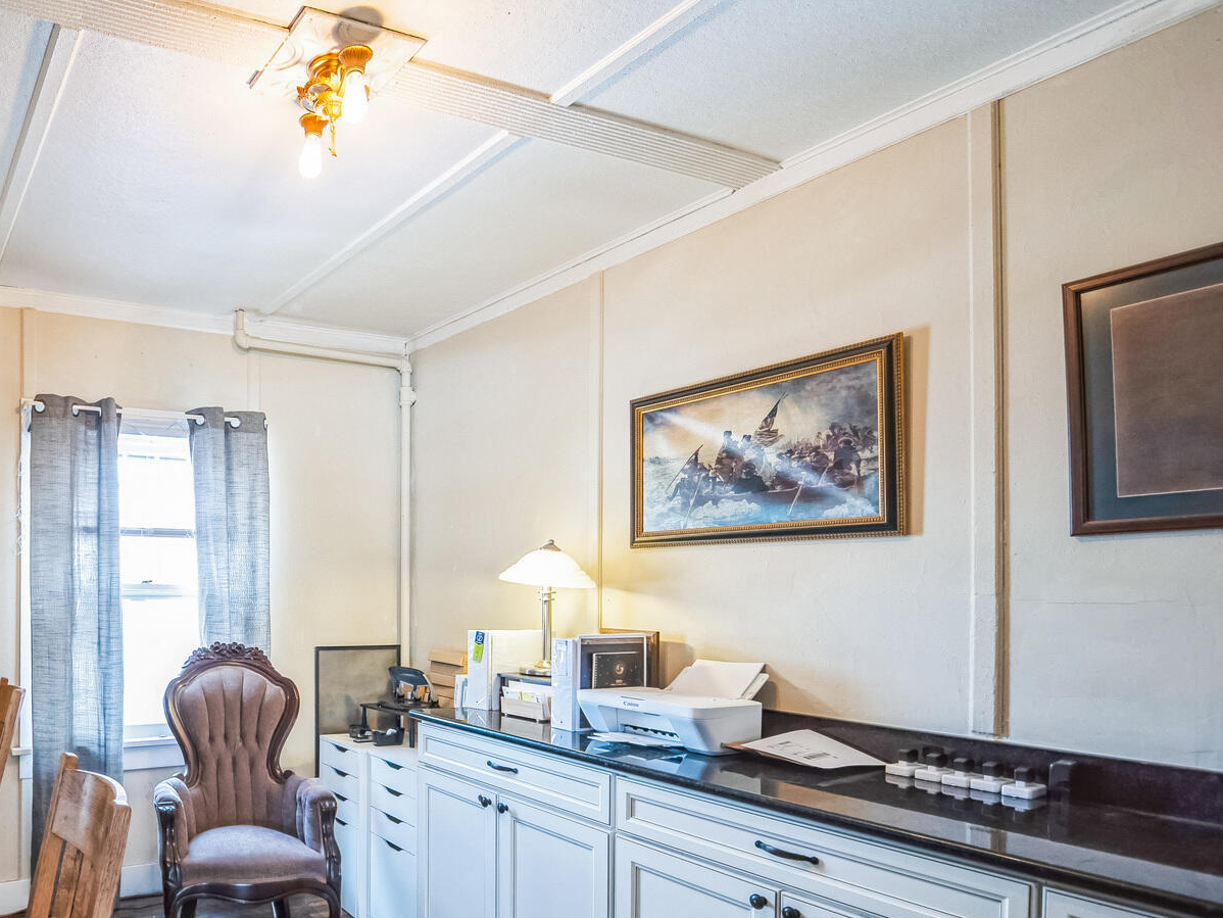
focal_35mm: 23
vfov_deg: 58.3
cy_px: 565
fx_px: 813
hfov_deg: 66.5
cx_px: 231
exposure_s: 1/60
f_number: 5
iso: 1250
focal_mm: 14
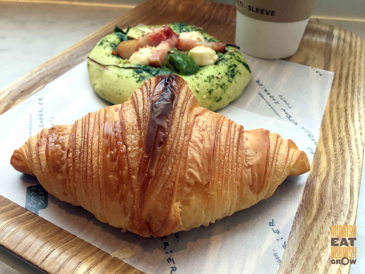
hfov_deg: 61.7
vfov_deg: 48.2
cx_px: 182
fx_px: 306
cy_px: 137
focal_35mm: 29
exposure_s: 1/316
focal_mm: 4.15
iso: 32
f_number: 2.2
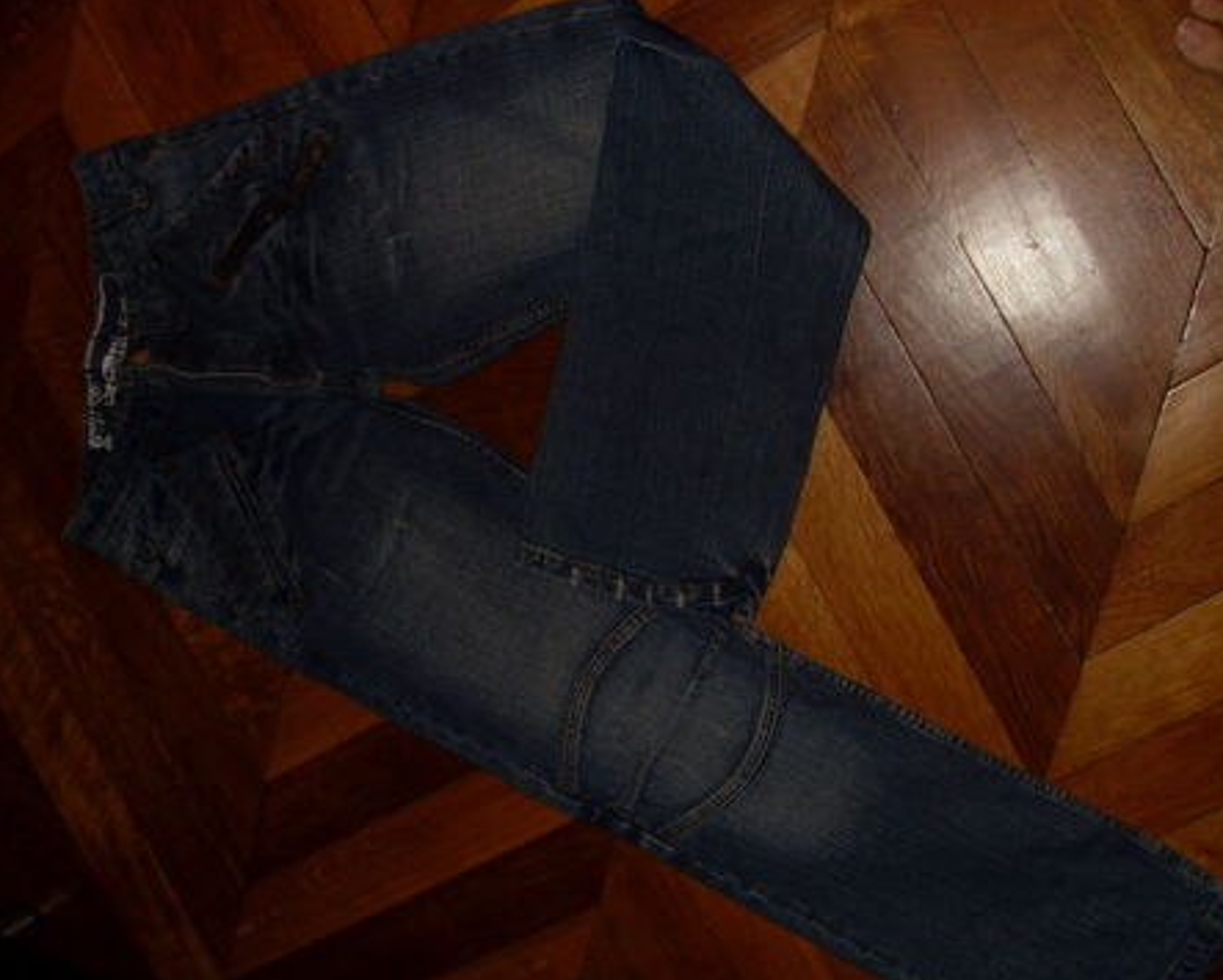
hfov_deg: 49.0
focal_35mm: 37
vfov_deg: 40.2
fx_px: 1340
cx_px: 635
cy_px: 486
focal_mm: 6.3
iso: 100
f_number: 2.8
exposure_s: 1/45
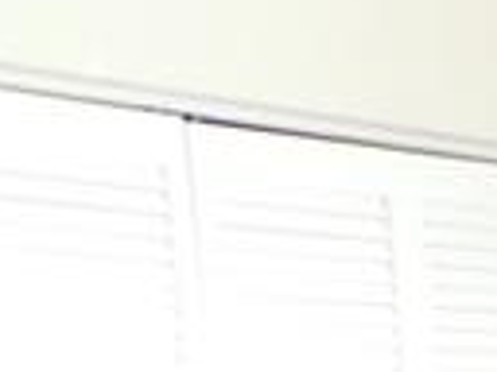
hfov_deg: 9.0
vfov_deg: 7.1
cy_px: 992
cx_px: 1324
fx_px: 2757
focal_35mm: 192
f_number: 3
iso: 382
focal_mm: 4.3
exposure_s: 1/17
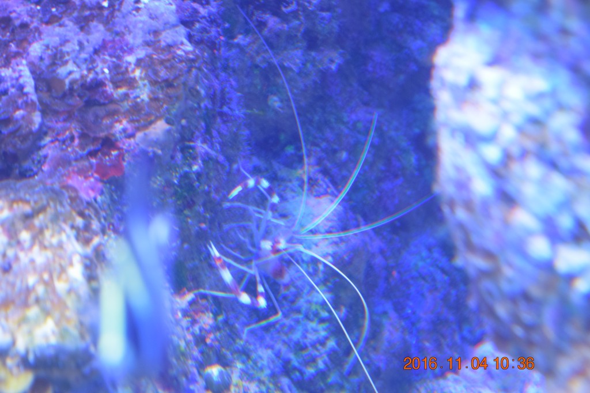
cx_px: 295
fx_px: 1352
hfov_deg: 24.6
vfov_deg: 16.5
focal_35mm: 82
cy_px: 196
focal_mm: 55
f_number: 5.6
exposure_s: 1/8
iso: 1600
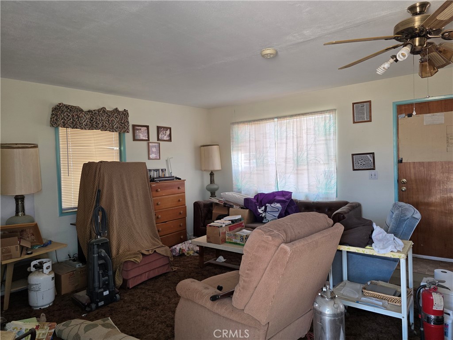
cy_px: 170
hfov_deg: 73.9
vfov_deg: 58.9
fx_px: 301
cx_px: 226
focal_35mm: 23
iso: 100
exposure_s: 1/180
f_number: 1.7
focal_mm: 6.3
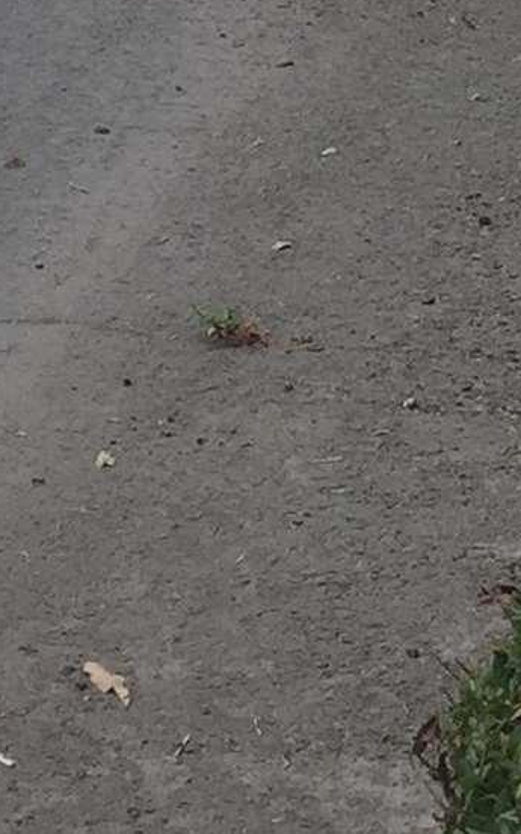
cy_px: -627
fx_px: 3885
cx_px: 646
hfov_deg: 7.6
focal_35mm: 171
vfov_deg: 11.4
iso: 32
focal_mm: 4.15
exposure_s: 1/1276
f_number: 2.2
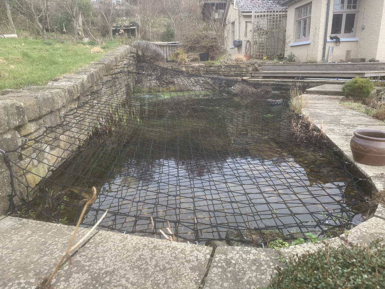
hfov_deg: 67.3
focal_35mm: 26
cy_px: 144
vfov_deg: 53.1
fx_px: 289
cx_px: 192
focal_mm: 4.25
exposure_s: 1/60
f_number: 1.8
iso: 100
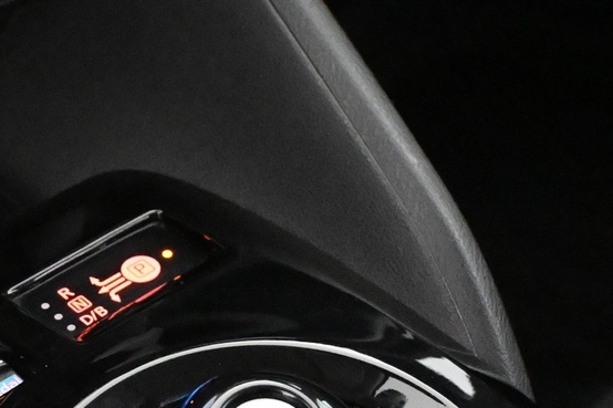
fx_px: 2055
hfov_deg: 16.9
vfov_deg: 11.2
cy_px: 423
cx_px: 137
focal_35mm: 121
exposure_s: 1/60
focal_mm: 27.5
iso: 12800
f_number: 4.5
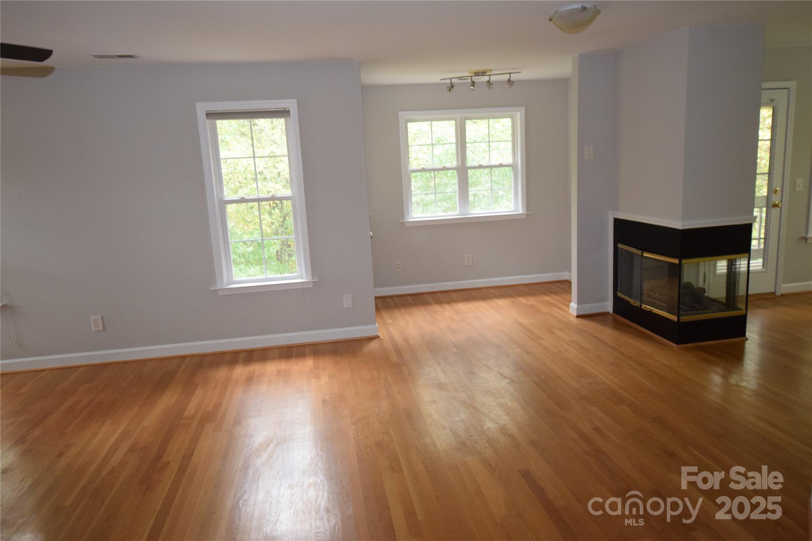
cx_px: 406
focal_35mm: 26
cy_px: 270
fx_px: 575
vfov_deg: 50.4
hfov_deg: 70.4
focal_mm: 17
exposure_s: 1/60
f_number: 4.2
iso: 1400
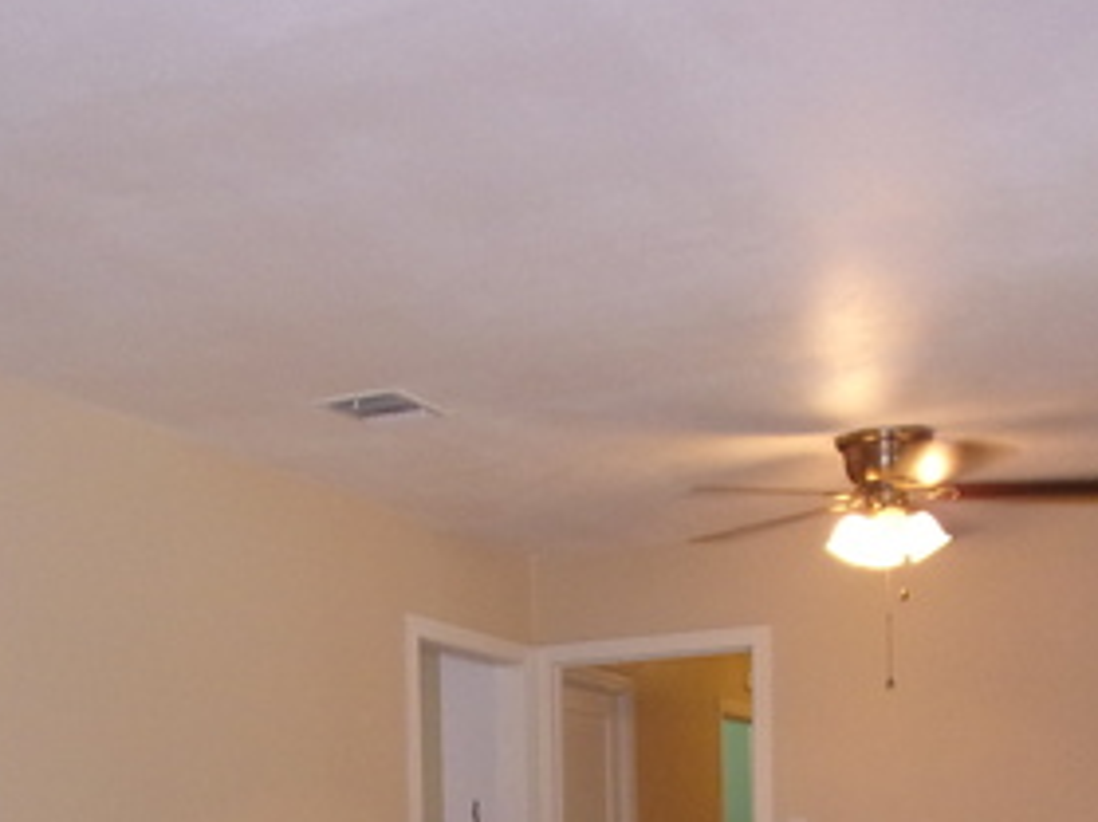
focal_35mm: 55
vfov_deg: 25.0
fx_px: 1744
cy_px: 861
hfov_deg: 34.9
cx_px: 460
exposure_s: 1/34
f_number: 3.3
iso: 200
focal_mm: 4.3
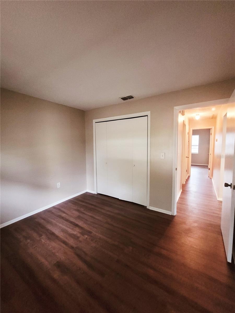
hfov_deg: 89.9
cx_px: 118
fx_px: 118
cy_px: 156
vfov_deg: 106.2
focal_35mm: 13
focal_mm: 2.2
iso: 1000
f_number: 2.2
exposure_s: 1/24
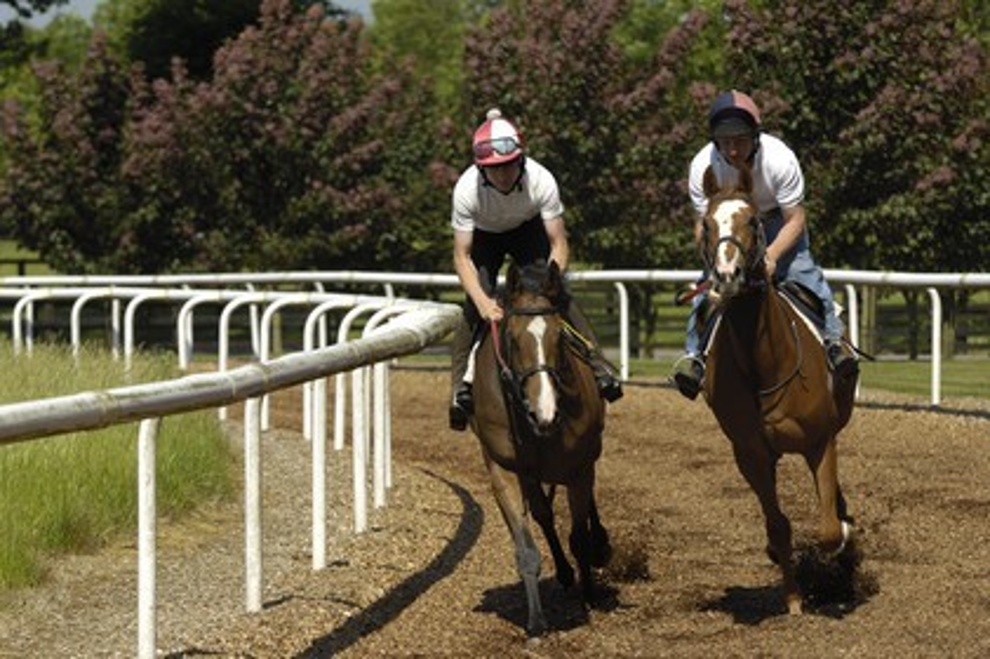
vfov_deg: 7.0
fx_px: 5358
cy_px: 330
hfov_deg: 10.6
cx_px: 495
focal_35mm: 195
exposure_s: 1/750
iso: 100
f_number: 4.5
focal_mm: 130
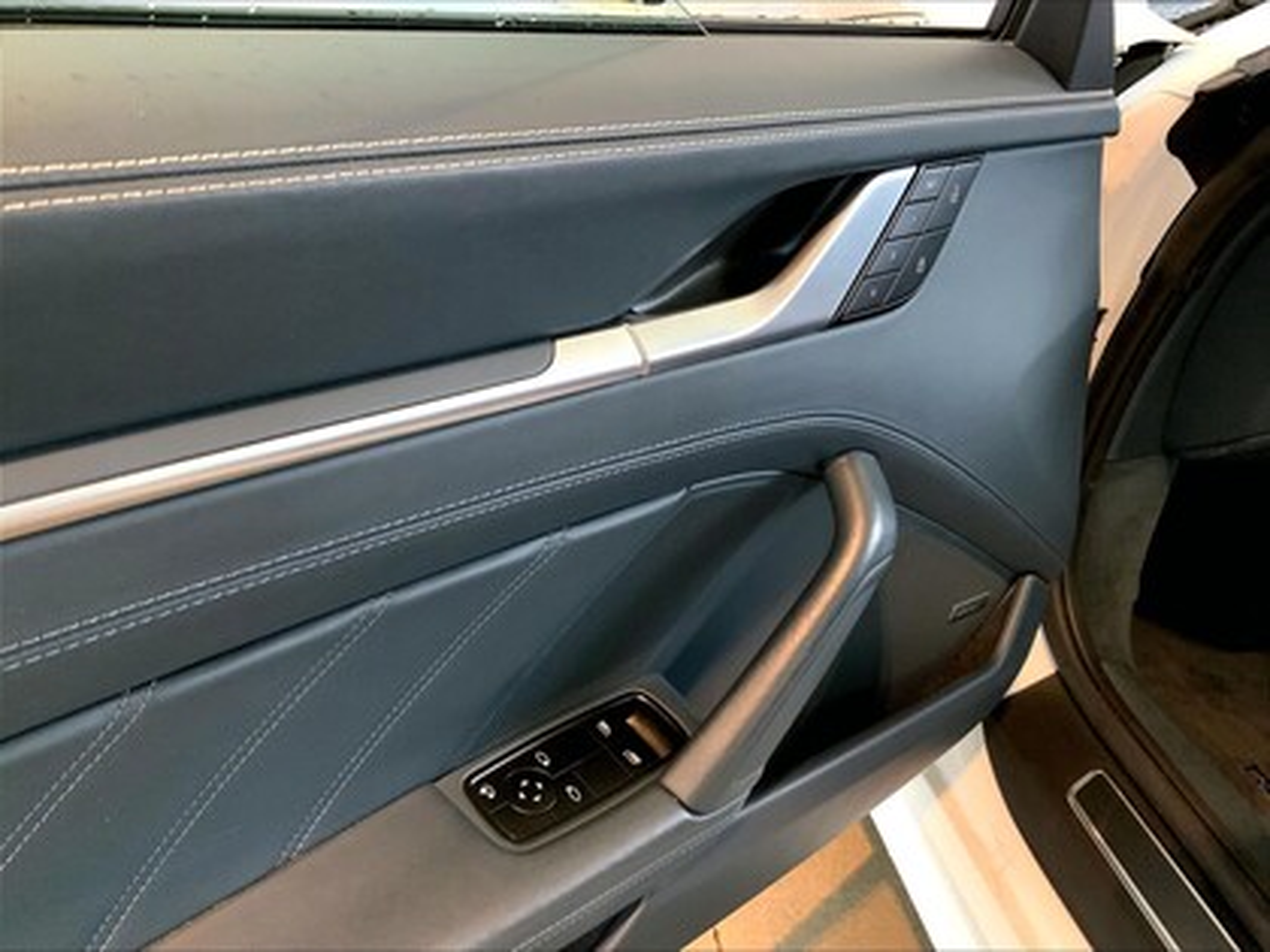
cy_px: 476
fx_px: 1064
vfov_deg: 48.2
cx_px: 635
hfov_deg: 61.7
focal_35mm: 29
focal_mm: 3
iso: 320
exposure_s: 1/30
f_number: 1.8
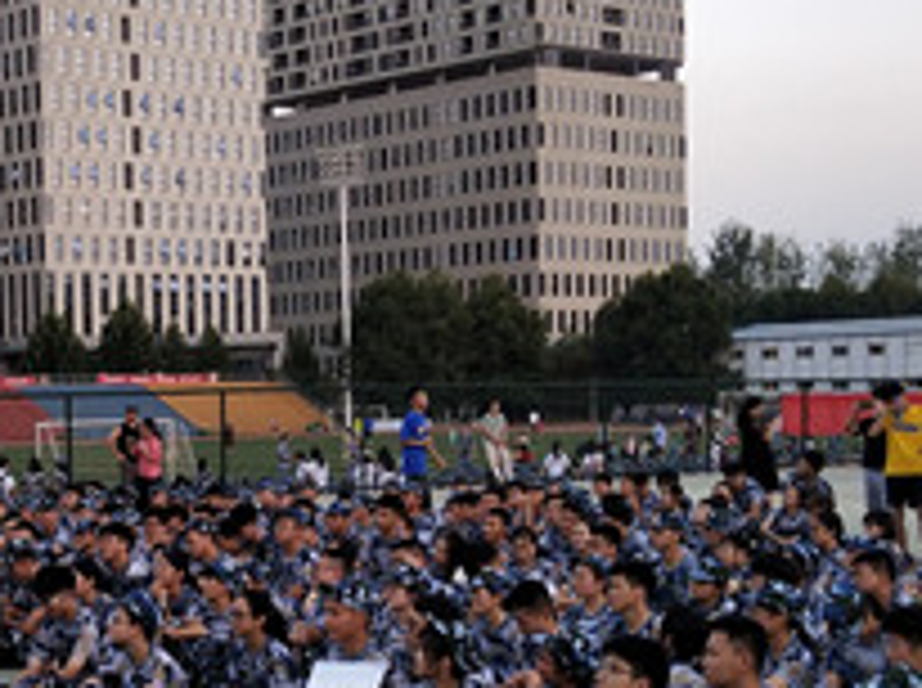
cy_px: 495
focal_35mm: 88
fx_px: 2340
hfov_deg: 22.0
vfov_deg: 16.7
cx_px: 166
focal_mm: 3.95
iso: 68
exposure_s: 1/100
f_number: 1.8
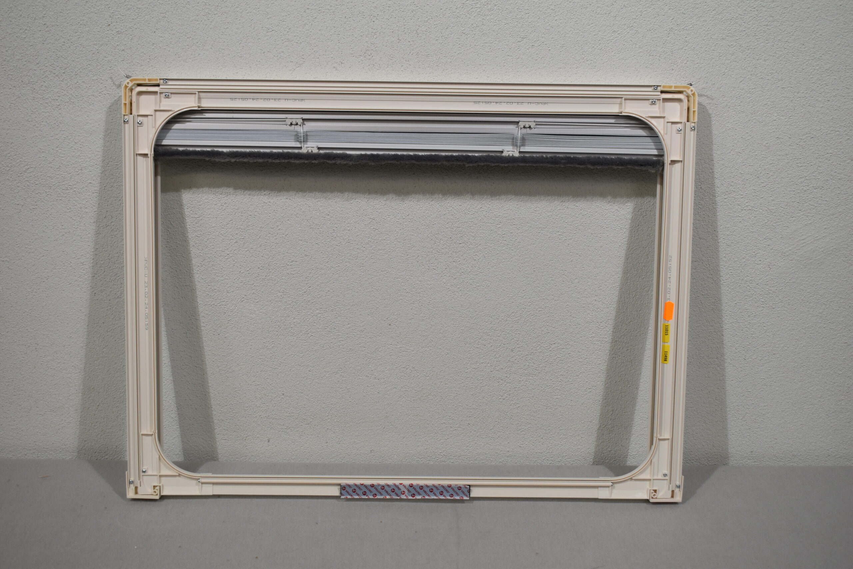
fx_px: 995
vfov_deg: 31.9
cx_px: 426
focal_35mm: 42
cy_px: 284
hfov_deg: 46.4
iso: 280
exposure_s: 1/125
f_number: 5.6
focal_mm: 28
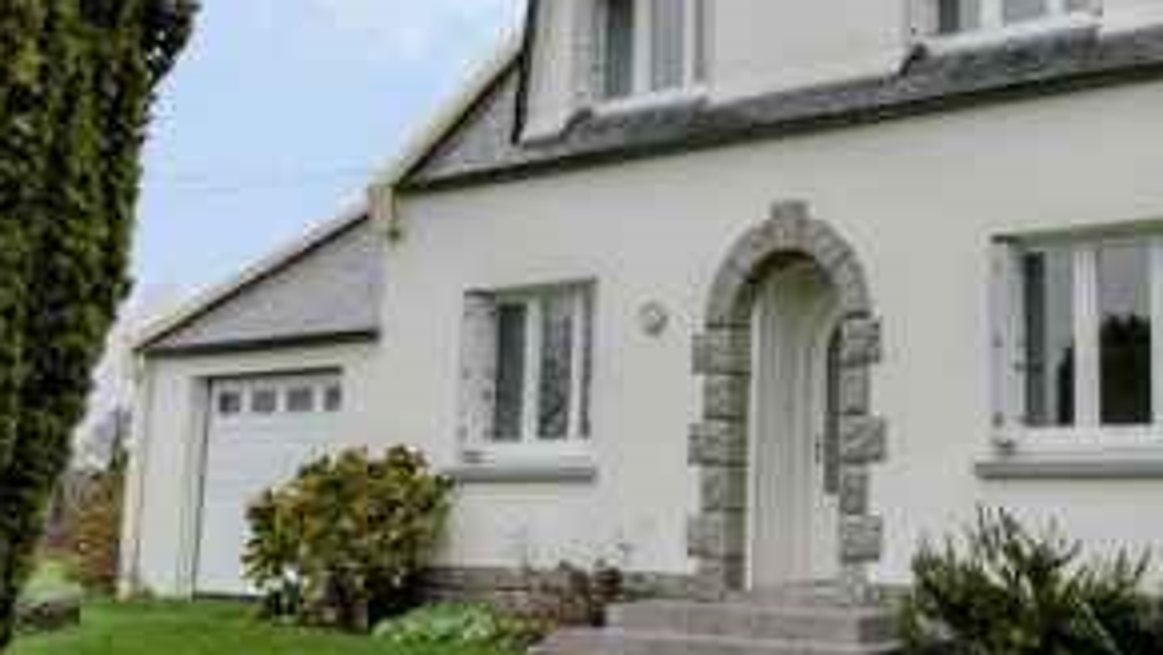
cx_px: 943
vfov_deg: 23.4
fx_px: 1583
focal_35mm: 51
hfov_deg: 38.7
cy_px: 262
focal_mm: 17.8
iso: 800
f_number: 8
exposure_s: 1/640
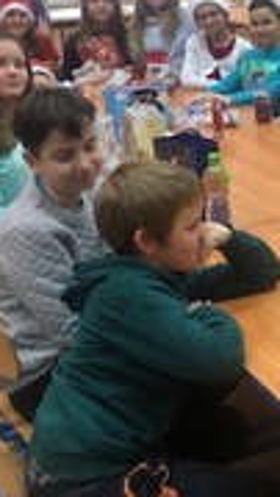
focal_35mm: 68
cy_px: 180
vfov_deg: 30.8
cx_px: 413
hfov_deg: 16.3
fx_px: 895
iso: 40
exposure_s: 1/20
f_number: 1.8
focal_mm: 3.99
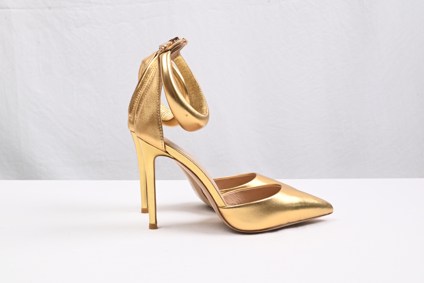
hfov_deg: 48.4
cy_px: 142
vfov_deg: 33.4
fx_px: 471
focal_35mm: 40
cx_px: 212
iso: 100
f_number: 16
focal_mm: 40
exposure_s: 1/2
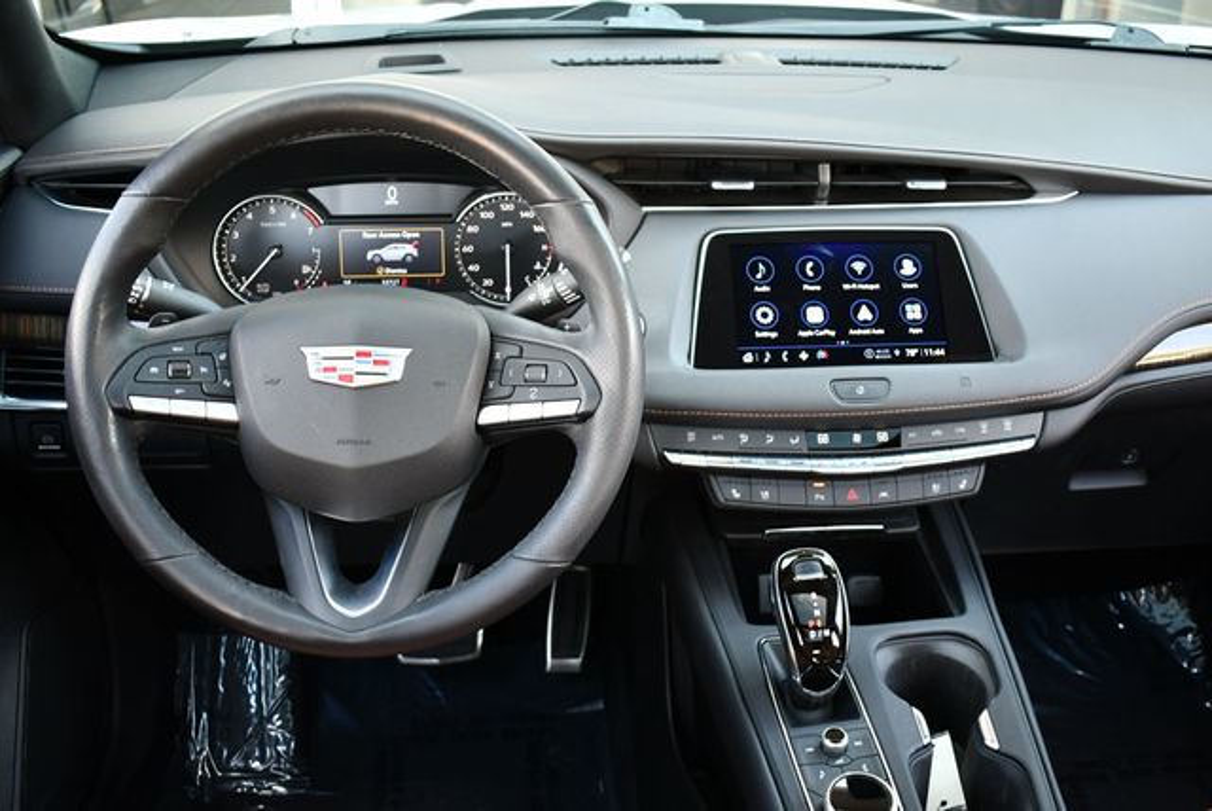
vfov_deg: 36.9
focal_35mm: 36
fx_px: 1213
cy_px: 406
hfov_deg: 53.1
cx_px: 606
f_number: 3.5
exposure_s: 1/125
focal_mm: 18
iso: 800
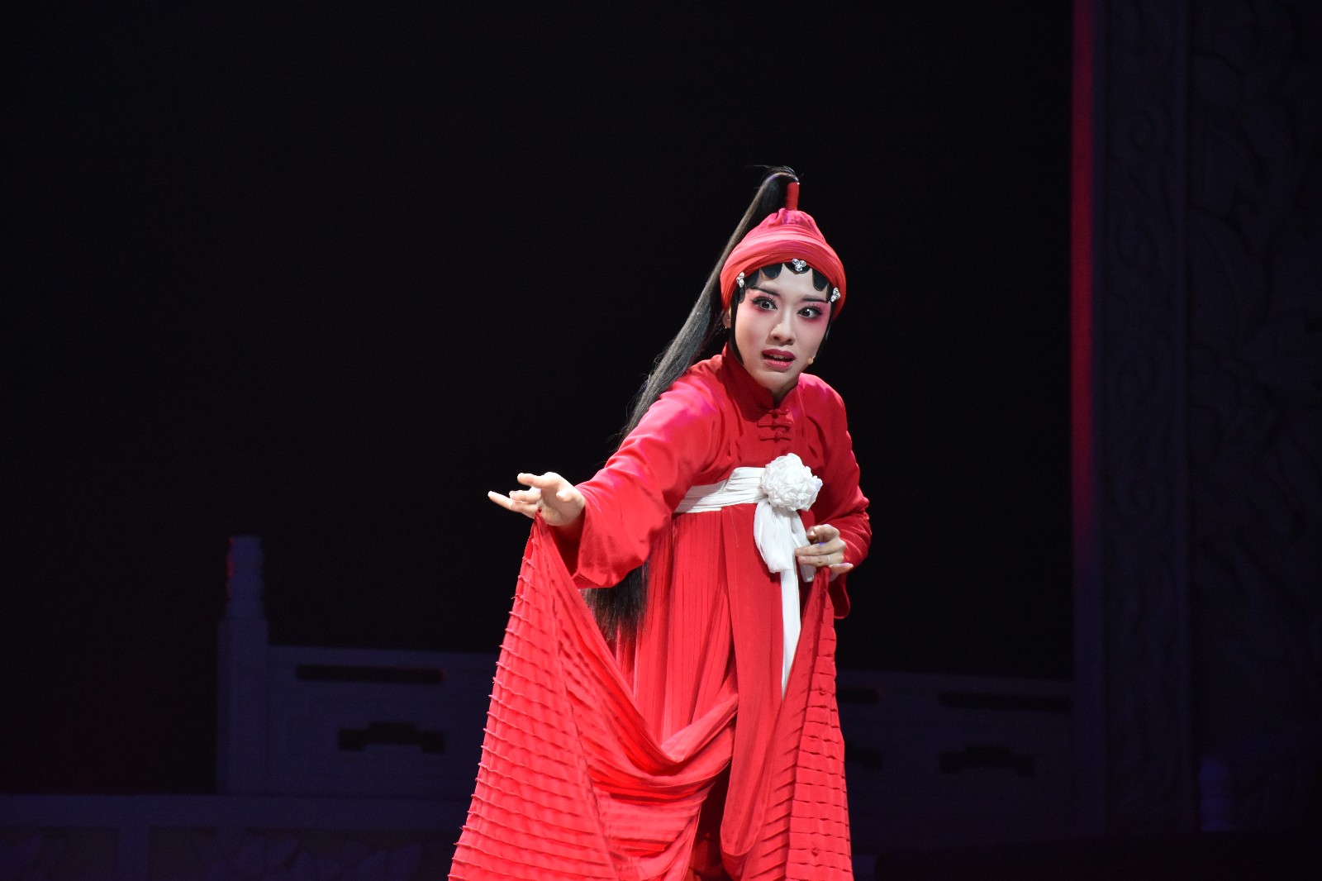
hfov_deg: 12.2
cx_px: 661
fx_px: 6168
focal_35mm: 168
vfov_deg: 8.2
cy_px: 440
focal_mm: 112
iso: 1000
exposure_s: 1/160
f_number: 7.1
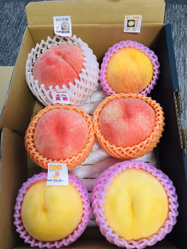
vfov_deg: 61.7
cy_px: 124
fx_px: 209
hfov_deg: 48.2
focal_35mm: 29
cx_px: 94
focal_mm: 4.15
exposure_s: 1/30
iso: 125
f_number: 2.2
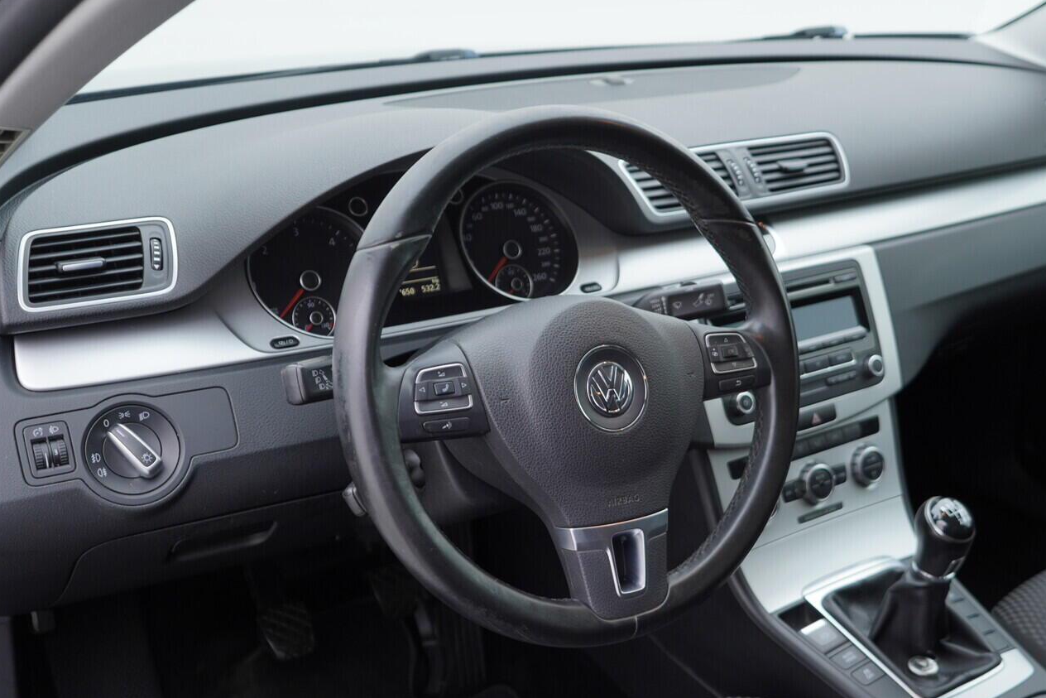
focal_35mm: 41
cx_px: 591
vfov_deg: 32.6
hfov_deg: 47.3
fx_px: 1191
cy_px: 389
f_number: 3.2
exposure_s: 1/40
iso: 125
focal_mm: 24
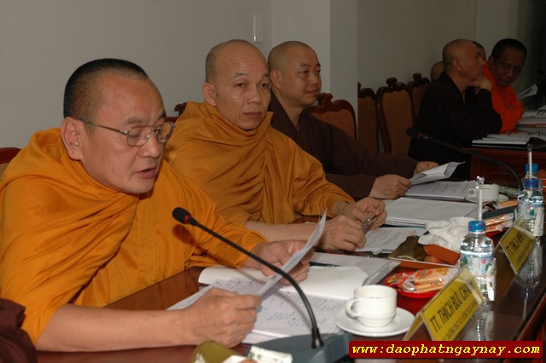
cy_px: 182
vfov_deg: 26.5
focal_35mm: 51
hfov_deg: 38.9
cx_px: 273
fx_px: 773
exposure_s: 1/60
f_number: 4.2
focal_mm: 34
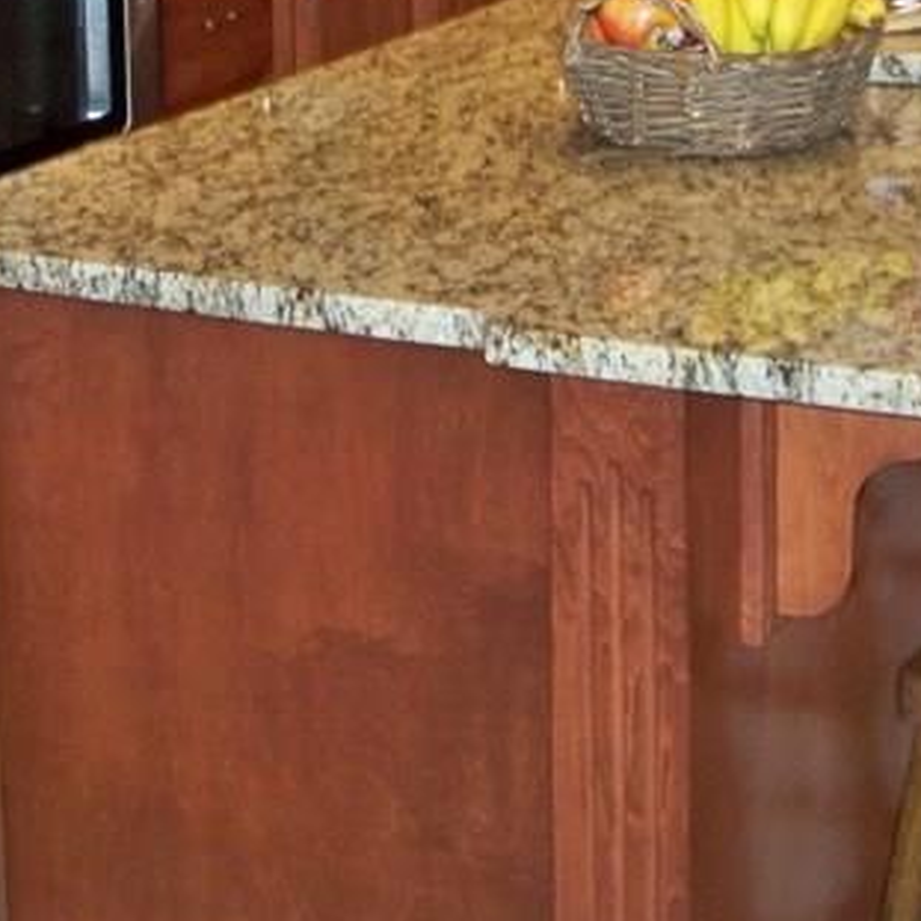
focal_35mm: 102
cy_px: -187
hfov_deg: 17.1
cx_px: 391
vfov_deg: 16.4
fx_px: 3070
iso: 200
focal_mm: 6.2
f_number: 3.5
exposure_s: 1/30
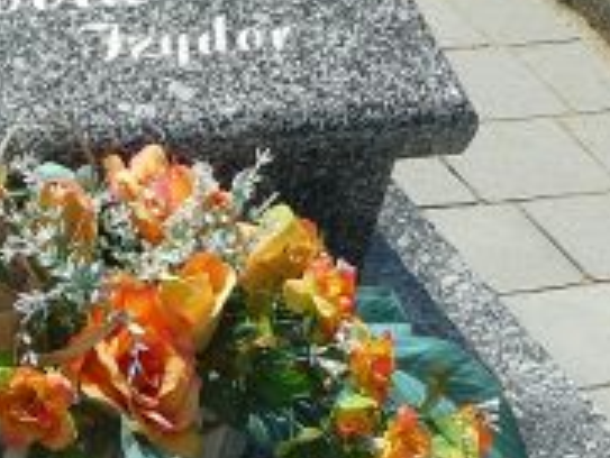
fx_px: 2363
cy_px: 165
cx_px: -121
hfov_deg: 14.3
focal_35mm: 134
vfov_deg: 11.1
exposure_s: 1/640
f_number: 5
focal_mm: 5.6
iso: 80
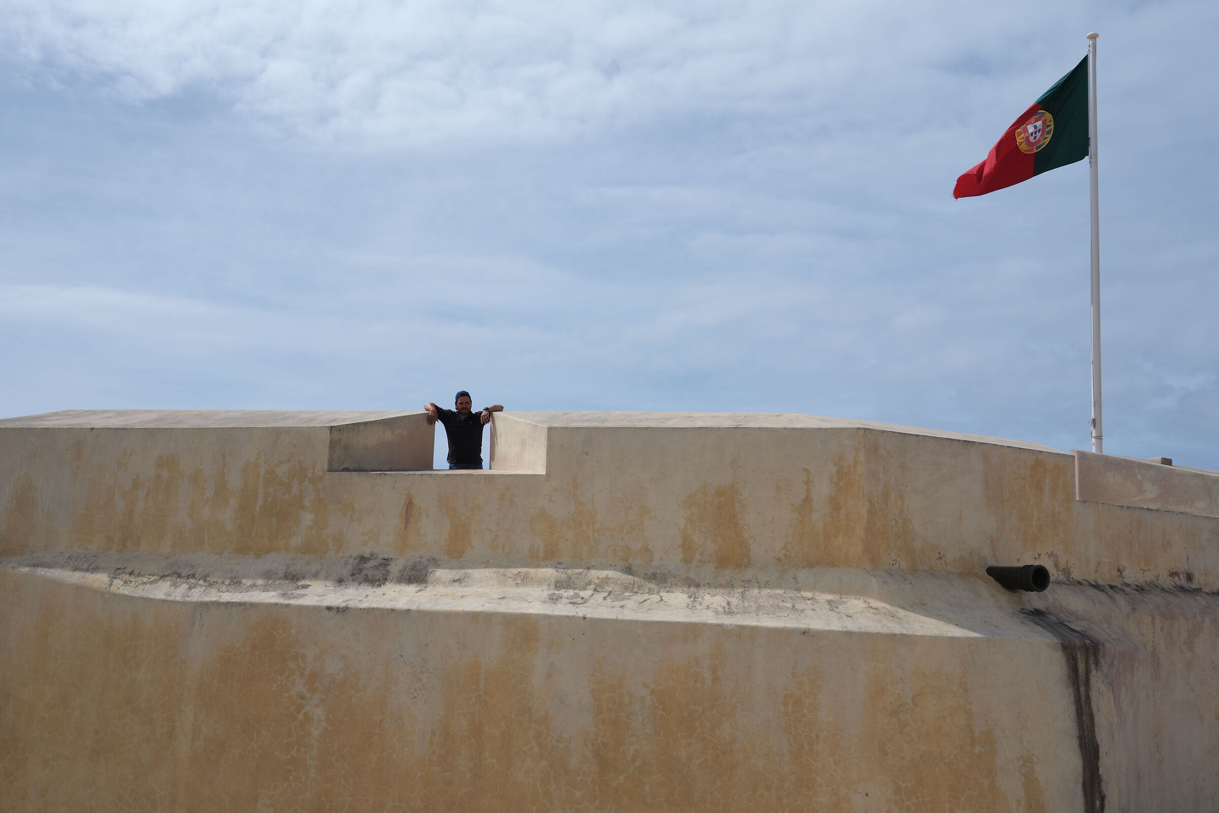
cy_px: 406
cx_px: 610
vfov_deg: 32.6
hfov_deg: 47.4
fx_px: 1388
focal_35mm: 41
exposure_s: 1/400
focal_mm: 27
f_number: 8
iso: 80
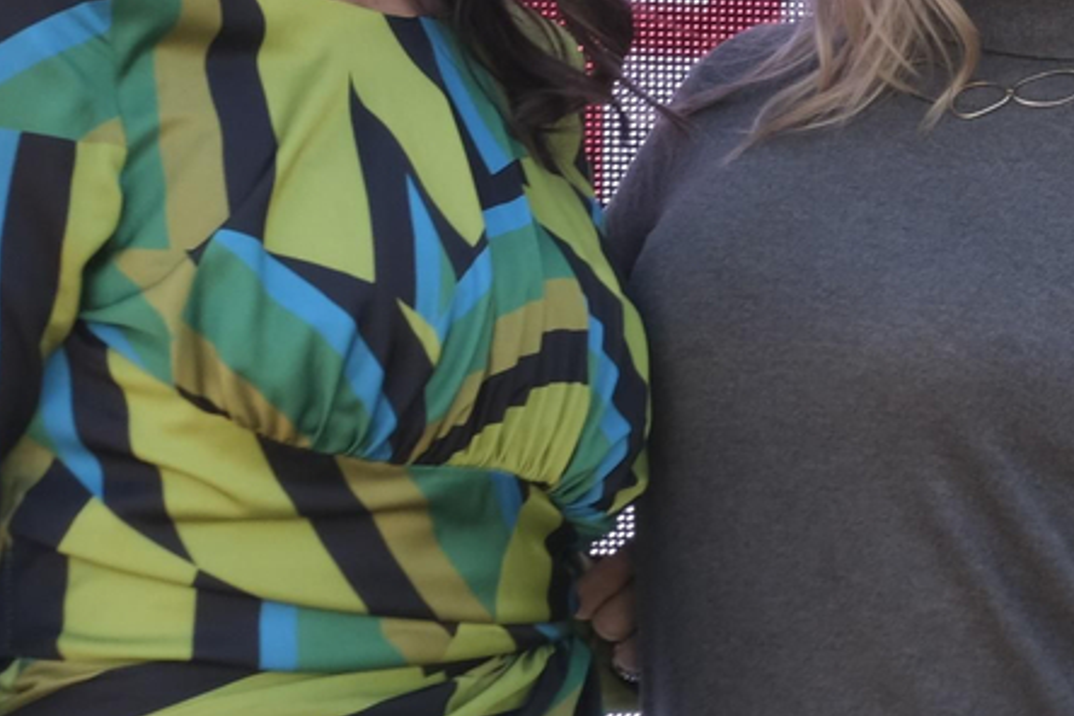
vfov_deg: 12.7
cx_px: 1775
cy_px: 306
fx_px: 3222
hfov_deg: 16.6
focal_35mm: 108
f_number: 7.1
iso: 320
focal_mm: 16
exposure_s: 1/100
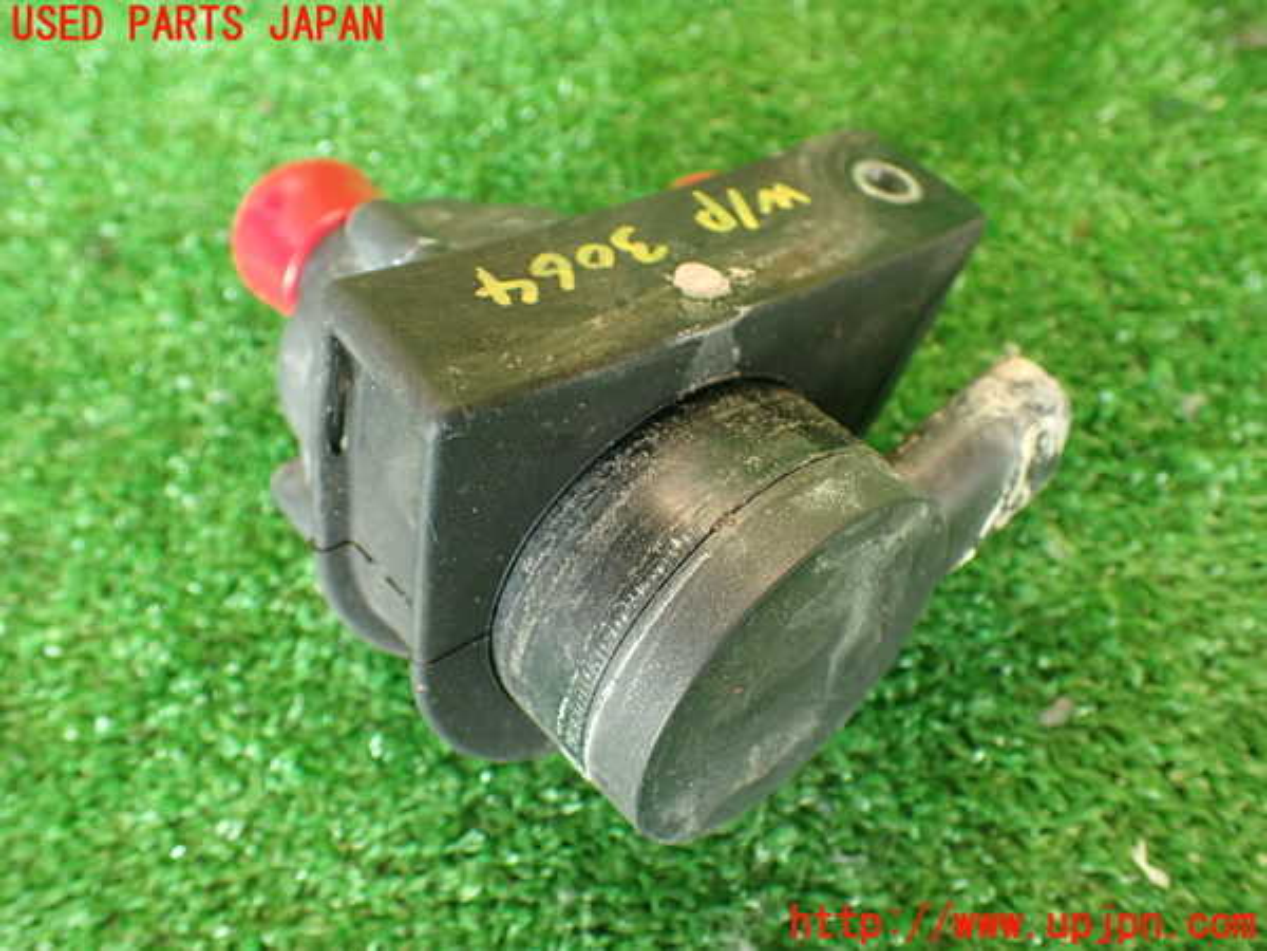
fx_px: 1171
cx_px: 634
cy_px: 476
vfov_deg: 44.2
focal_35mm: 32
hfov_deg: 56.8
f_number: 2.4
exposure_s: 1/30
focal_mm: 5.79
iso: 320
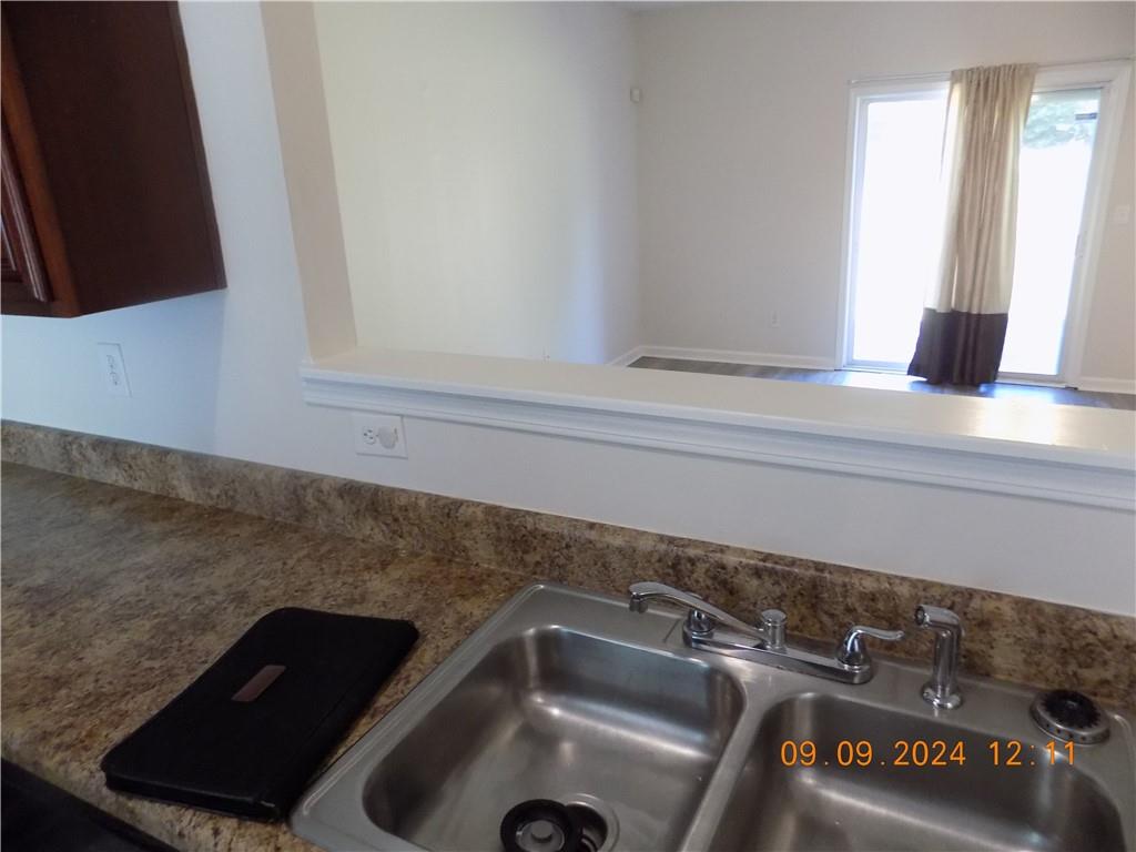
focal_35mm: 23
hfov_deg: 73.9
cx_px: 568
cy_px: 426
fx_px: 755
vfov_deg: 58.9
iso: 360
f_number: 3.1
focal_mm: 4
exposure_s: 1/30
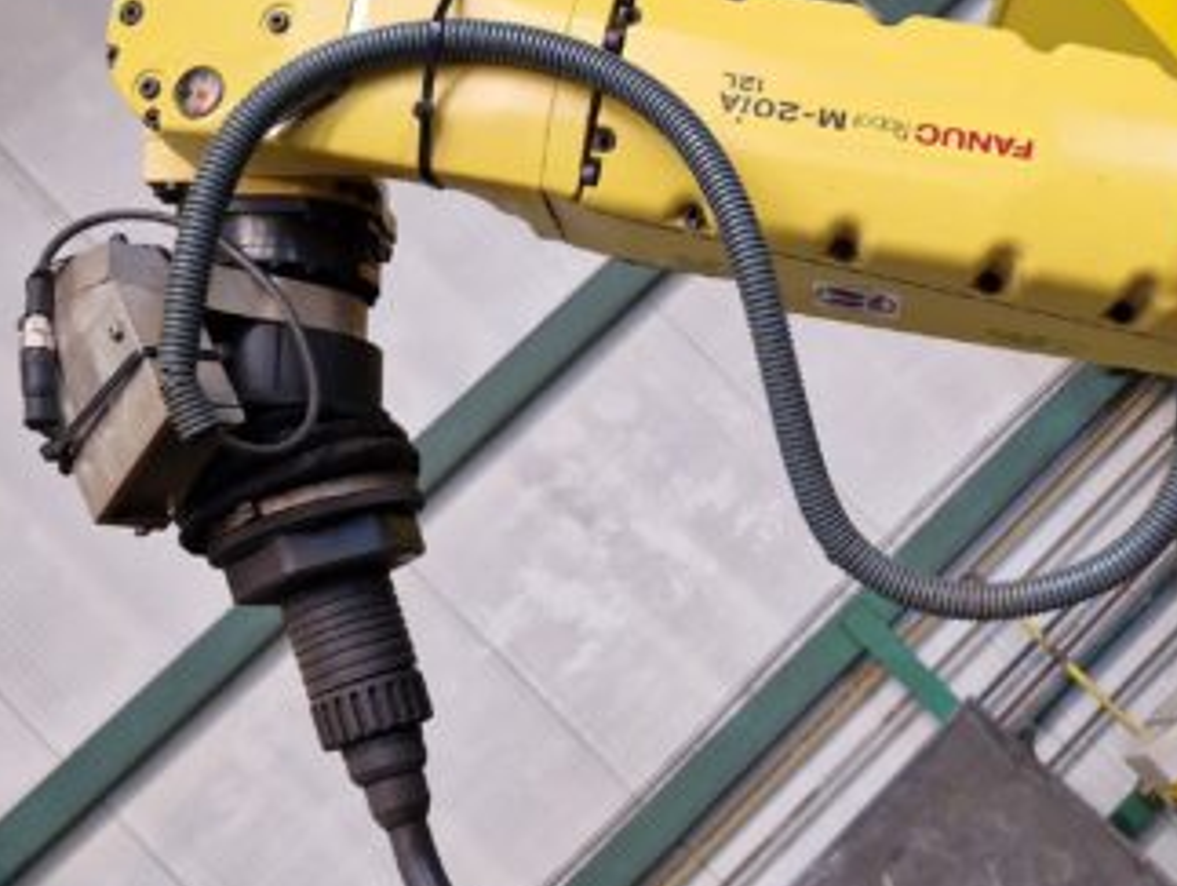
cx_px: 576
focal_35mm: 32
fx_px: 1089
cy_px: 510
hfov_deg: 56.8
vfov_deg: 44.1
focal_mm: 5.4
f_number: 1.8
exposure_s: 1/192
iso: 50
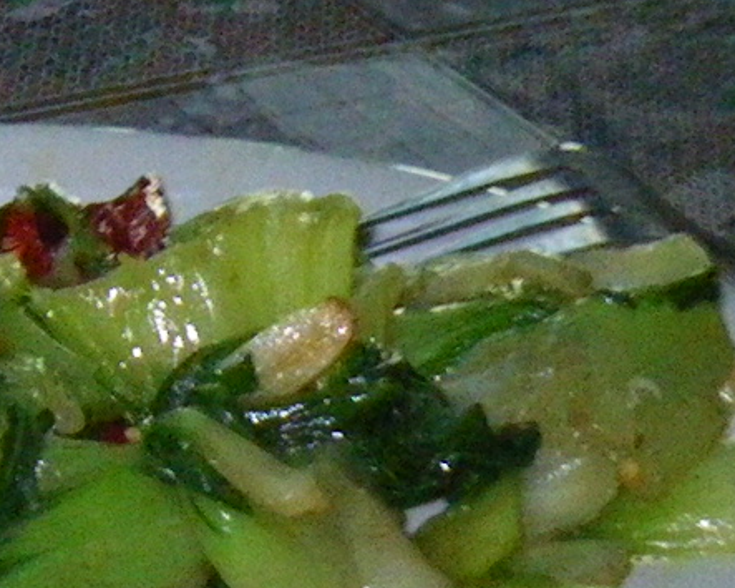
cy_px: 877
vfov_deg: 9.4
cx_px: -999
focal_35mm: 160
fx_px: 3479
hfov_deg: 10.5
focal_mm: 5
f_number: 3.5
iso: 400
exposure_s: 1/50
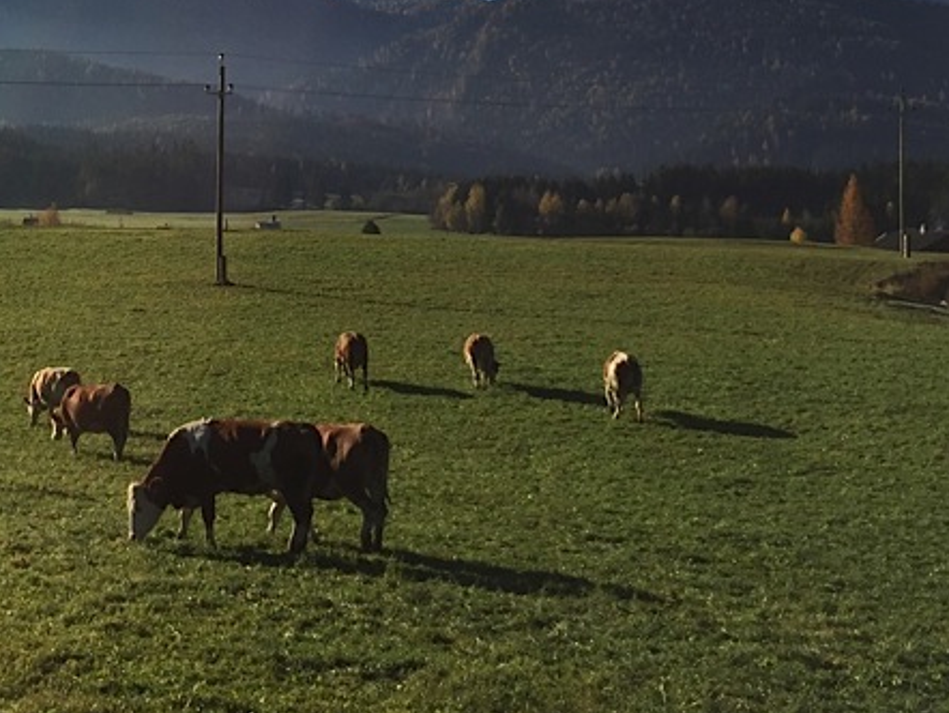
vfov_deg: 23.9
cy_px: 27
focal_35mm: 59
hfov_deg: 32.3
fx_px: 1618
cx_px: 277
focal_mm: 4.15
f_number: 2.2
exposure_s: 1/2639
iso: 32
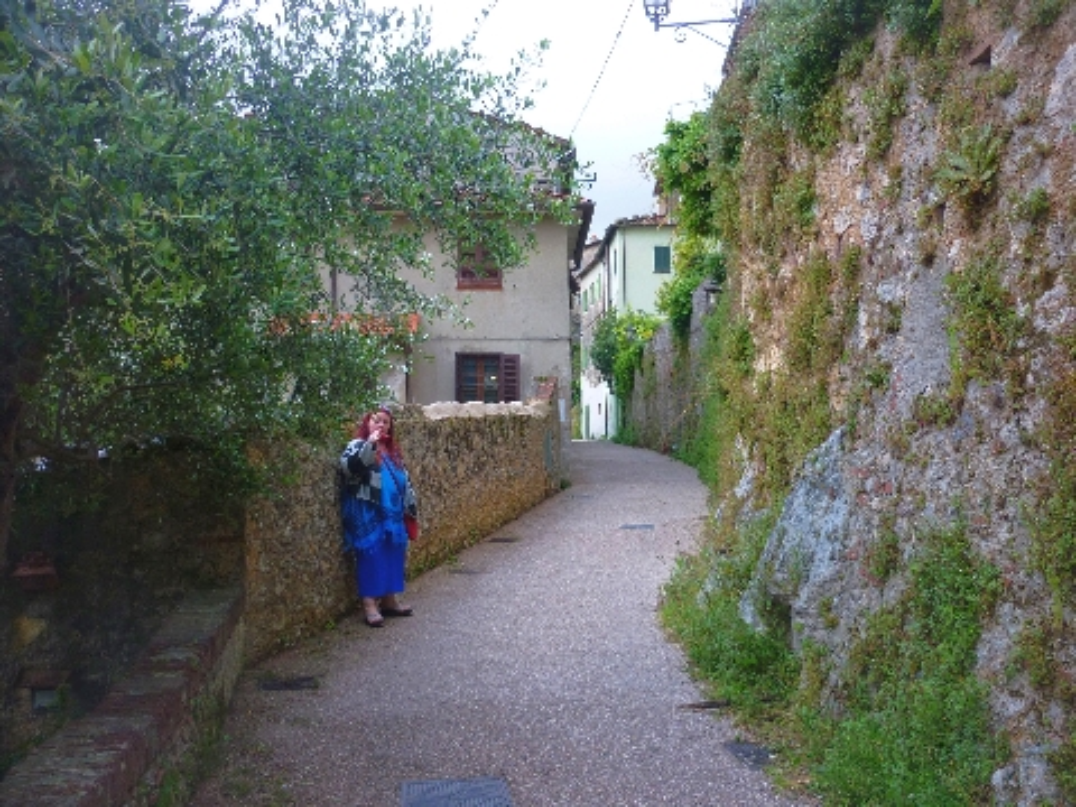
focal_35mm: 33
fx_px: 1026
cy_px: 404
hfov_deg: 55.4
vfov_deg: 42.9
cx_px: 538
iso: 80
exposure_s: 1/30
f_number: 2.8
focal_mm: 5.5
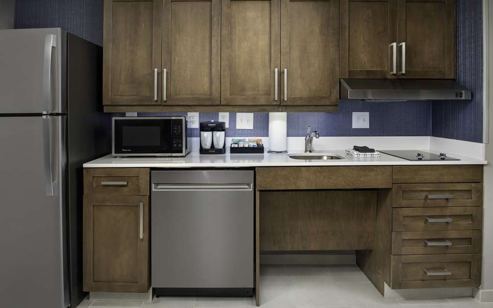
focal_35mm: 27
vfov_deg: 46.0
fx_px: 363
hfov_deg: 68.4
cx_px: 247
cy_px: 149
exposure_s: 1/160
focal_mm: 26
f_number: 11
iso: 400
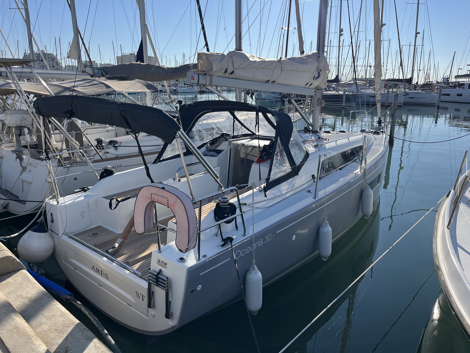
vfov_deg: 53.1
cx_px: 235
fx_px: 353
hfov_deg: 67.3
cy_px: 176
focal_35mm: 26
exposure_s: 1/3215
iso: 50
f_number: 1.6
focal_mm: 5.1
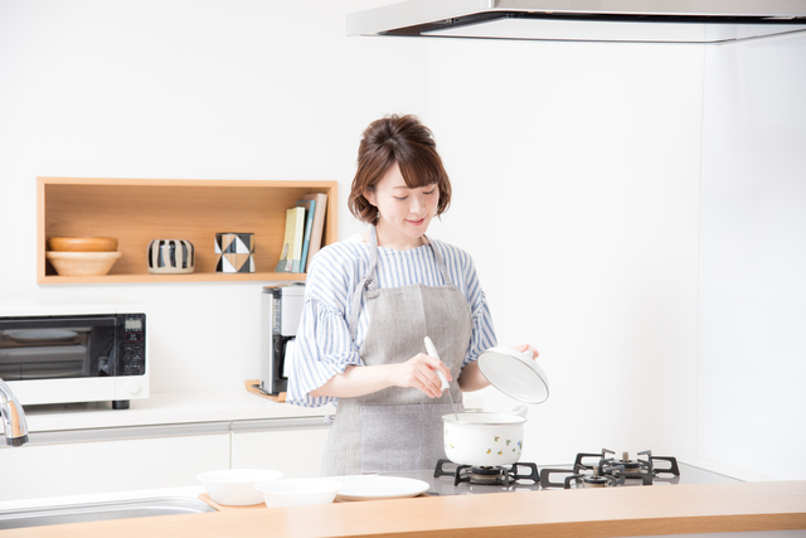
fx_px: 1903
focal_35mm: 85
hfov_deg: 23.9
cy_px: 269
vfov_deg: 16.1
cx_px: 403
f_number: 5.6
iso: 320
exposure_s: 1/125
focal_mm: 85
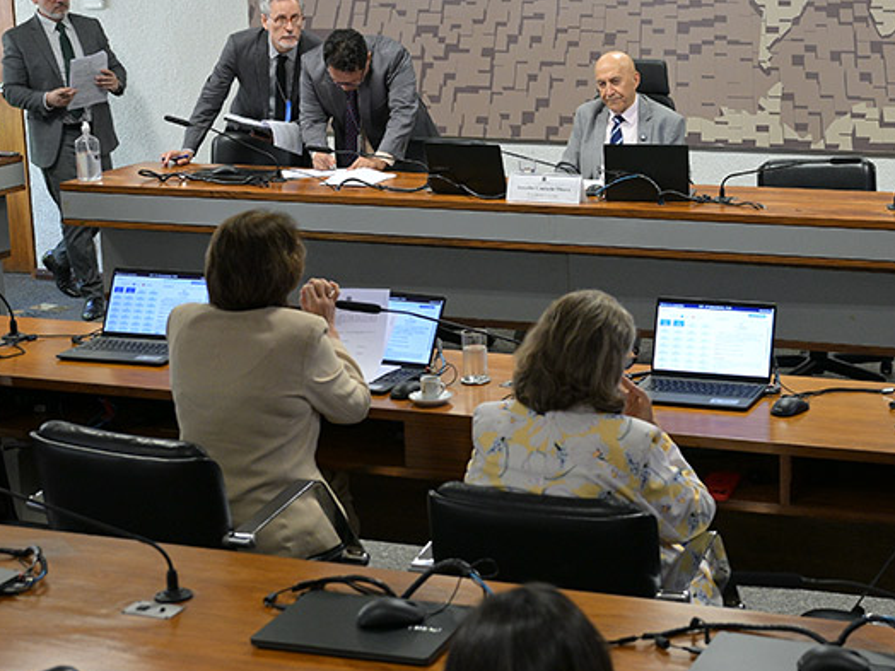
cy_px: 336
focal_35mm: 53
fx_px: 1365
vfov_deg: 27.6
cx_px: 685
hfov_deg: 35.4
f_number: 3.5
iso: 1250
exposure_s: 1/125
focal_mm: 33.5
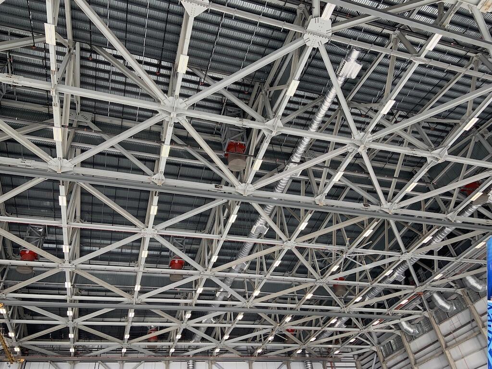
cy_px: 184
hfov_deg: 67.3
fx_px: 370
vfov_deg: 53.1
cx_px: 246
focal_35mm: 26
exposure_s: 1/356
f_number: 1.8
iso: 25
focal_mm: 4.25
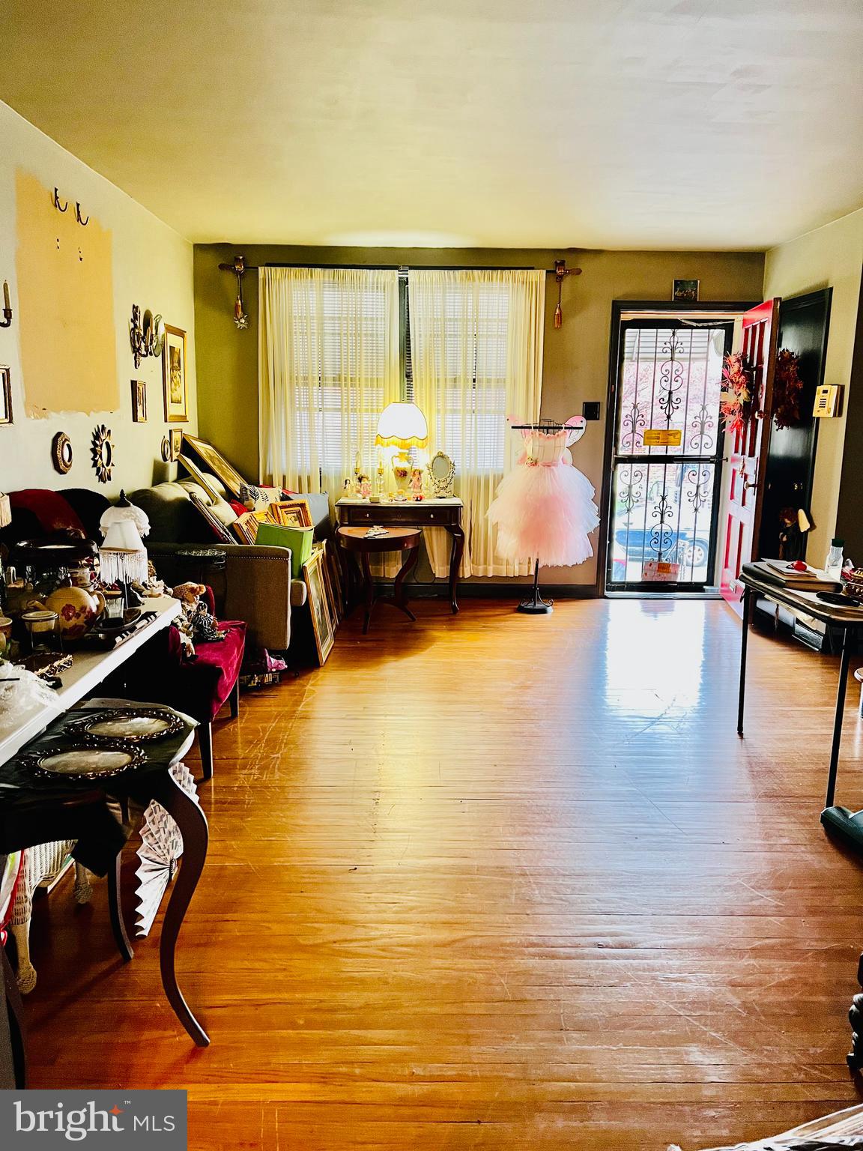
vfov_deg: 67.3
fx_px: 864
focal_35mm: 26
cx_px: 432
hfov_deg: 53.1
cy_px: 576
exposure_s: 1/60
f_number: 1.5
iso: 160
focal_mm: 5.7
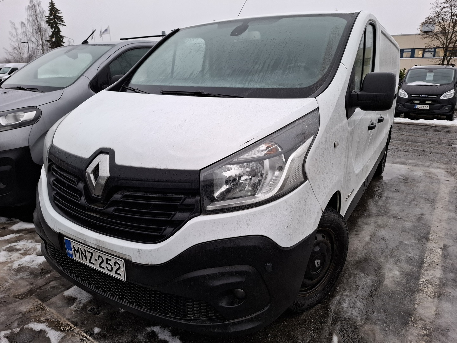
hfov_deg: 73.9
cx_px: 228
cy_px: 172
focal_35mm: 23
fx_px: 304
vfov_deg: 58.9
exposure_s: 1/100
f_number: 1.8
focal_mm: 5.54
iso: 80
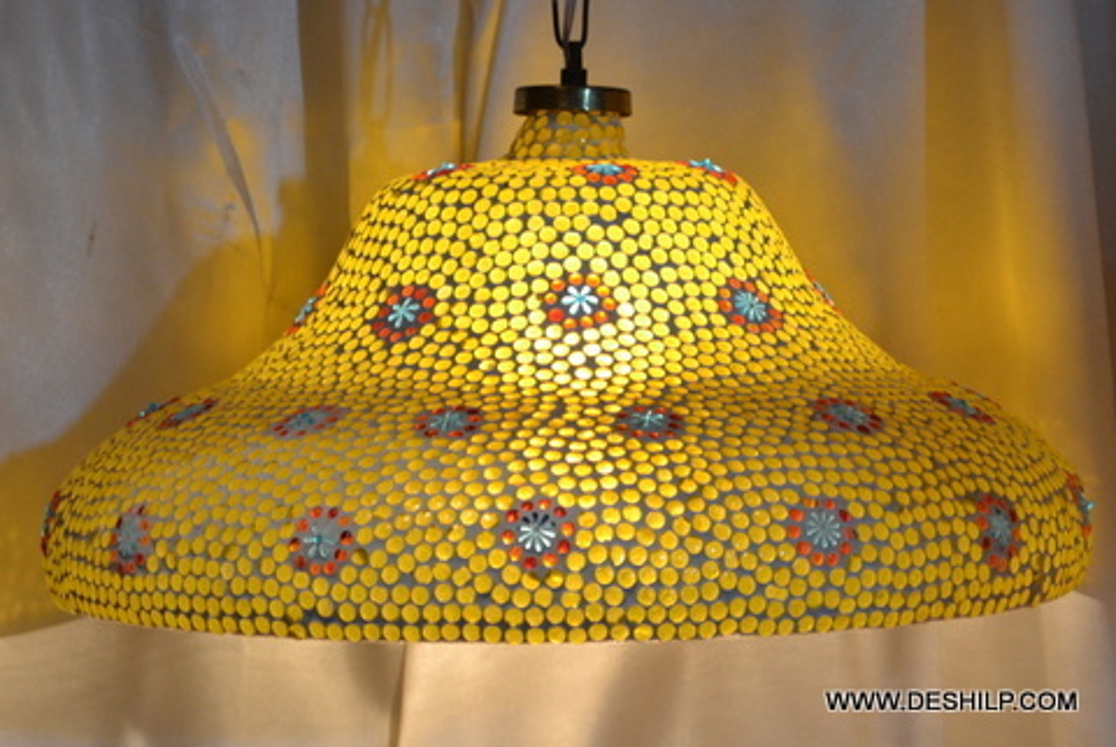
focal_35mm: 82
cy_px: 374
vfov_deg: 16.6
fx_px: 2560
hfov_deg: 24.6
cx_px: 558
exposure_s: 1/15
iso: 720
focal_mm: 55
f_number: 5.6
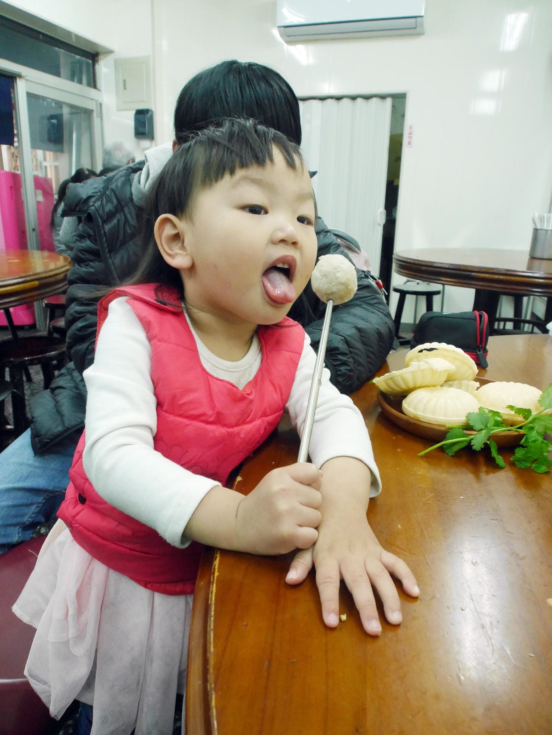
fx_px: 510
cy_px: 368
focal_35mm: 24
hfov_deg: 56.9
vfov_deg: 71.6
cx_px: 276
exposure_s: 1/60
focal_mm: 12
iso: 1600
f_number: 6
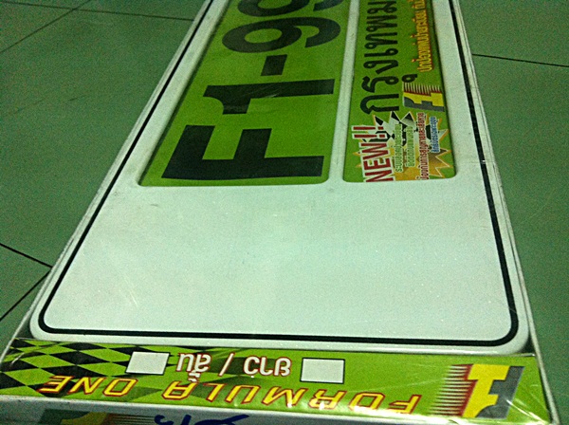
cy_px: 212
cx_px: 284
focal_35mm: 35
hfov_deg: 52.7
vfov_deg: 40.6
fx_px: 574
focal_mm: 3.85
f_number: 2.8
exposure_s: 1/15
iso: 320
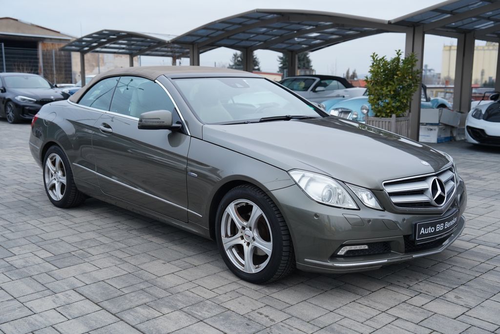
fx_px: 542
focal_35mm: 39
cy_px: 167
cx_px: 250
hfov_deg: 49.5
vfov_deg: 34.2
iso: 800
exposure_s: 1/160
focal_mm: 39
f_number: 4
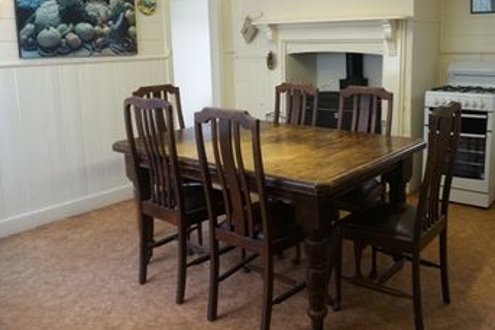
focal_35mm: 33
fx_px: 454
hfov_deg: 56.2
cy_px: 114
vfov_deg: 39.6
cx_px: 323
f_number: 4
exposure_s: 1/60
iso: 800
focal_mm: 16
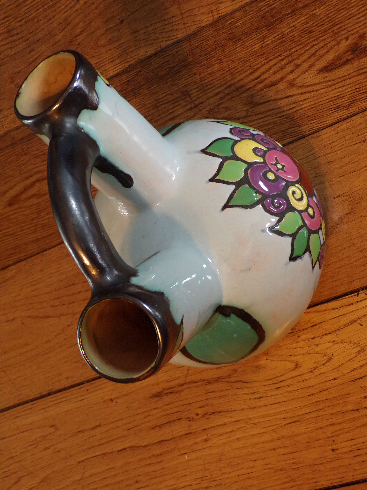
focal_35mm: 49
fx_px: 693
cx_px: 184
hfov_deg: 29.7
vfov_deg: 38.9
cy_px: 245
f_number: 3.5
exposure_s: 1/25
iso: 200
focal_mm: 8.7
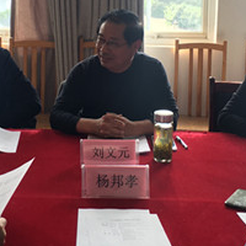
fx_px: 619
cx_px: 70
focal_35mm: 77
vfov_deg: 22.1
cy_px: 37
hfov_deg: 22.3
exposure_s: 1/100
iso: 32
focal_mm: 4.15
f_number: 2.2
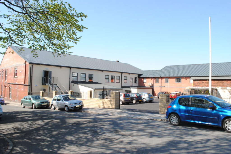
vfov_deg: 48.0
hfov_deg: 67.3
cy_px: 77
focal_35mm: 27
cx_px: 116
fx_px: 173
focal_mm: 18
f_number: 22
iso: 800
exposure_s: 1/100
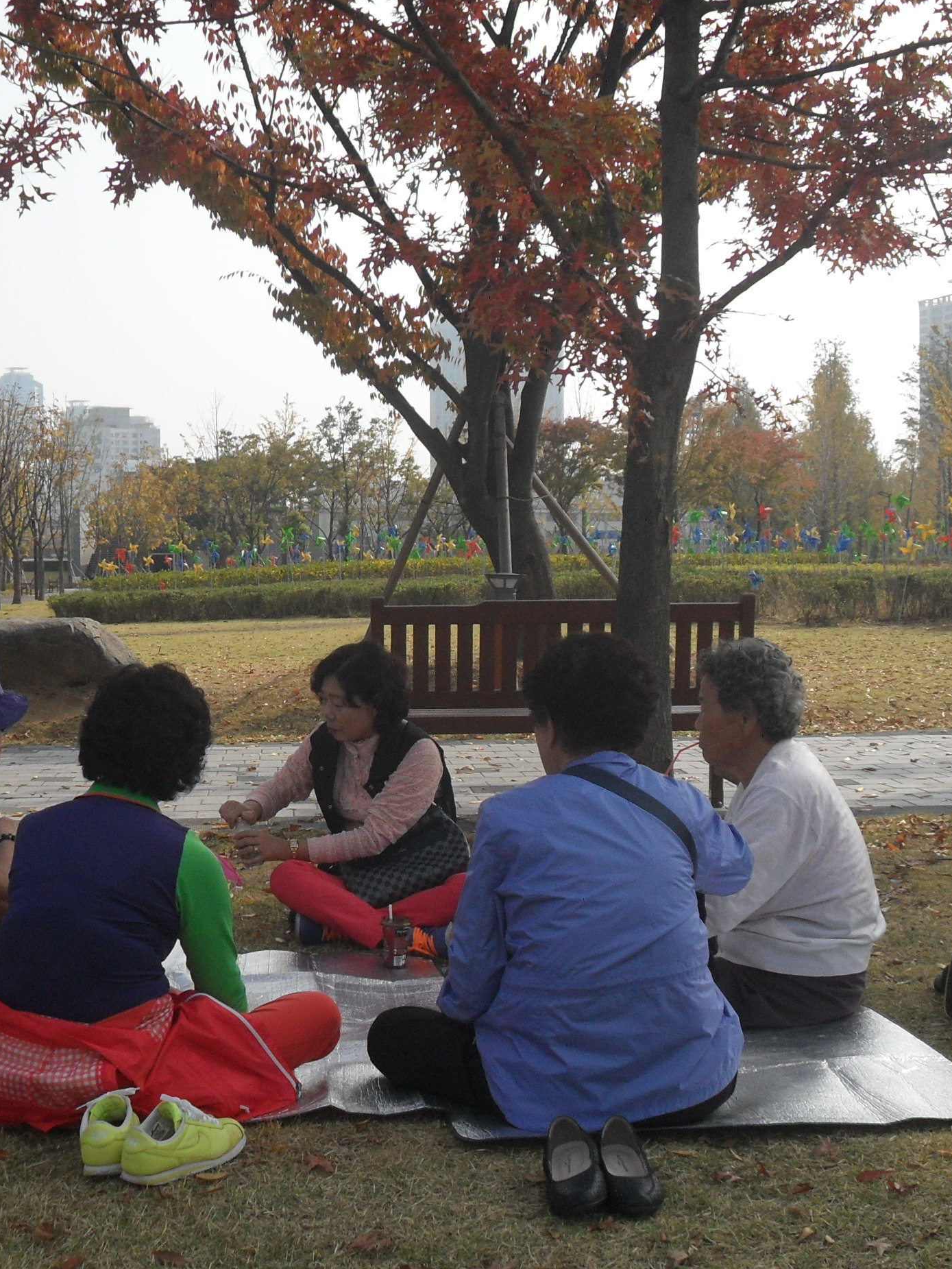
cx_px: 403
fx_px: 1796
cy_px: 642
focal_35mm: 49
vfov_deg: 38.9
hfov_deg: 29.6
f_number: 8.9
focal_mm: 6.2
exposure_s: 1/180
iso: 100
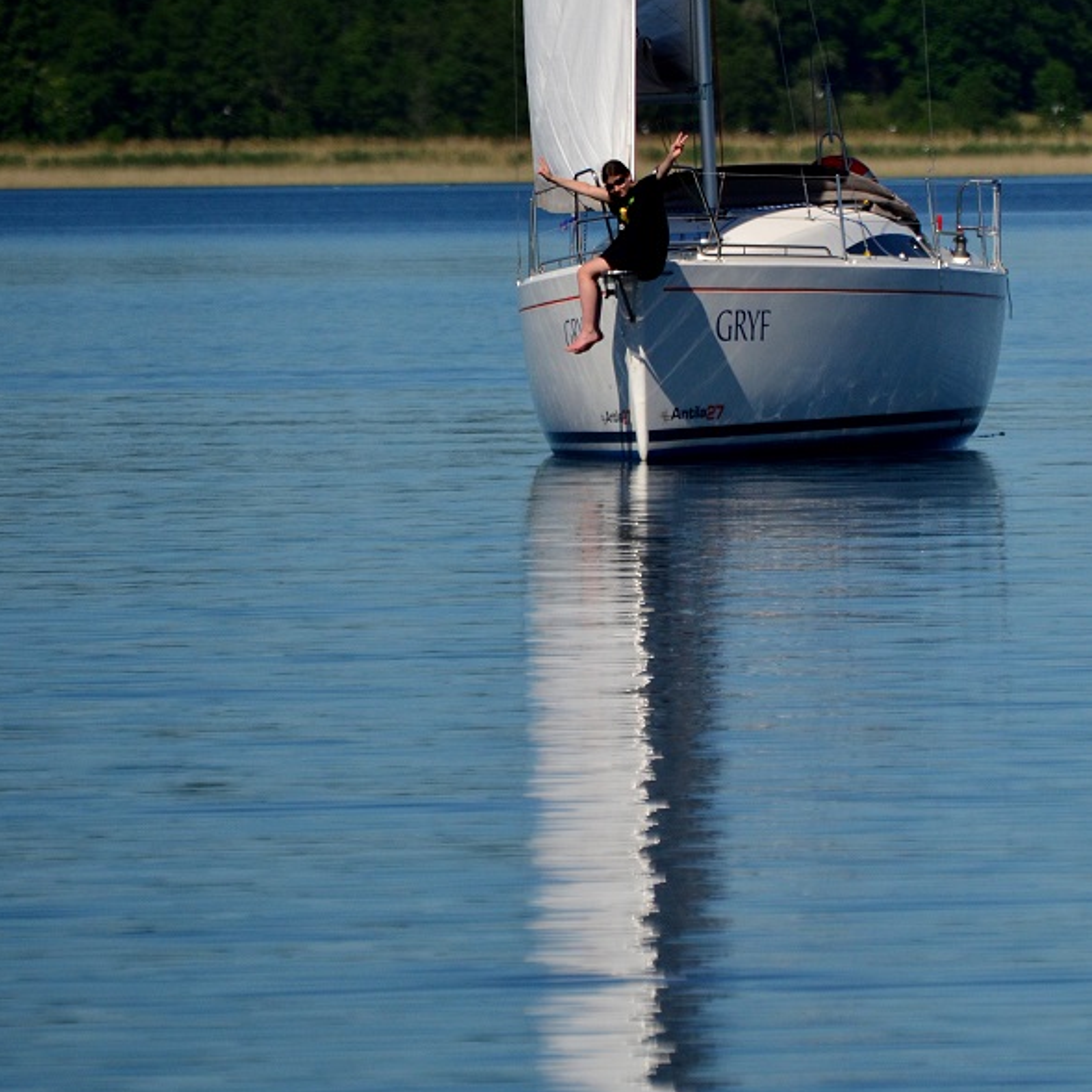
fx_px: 23127
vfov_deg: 2.7
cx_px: 484
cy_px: 382
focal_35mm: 648
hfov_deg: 2.7
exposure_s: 1/8000
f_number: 5.6
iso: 720
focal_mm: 300
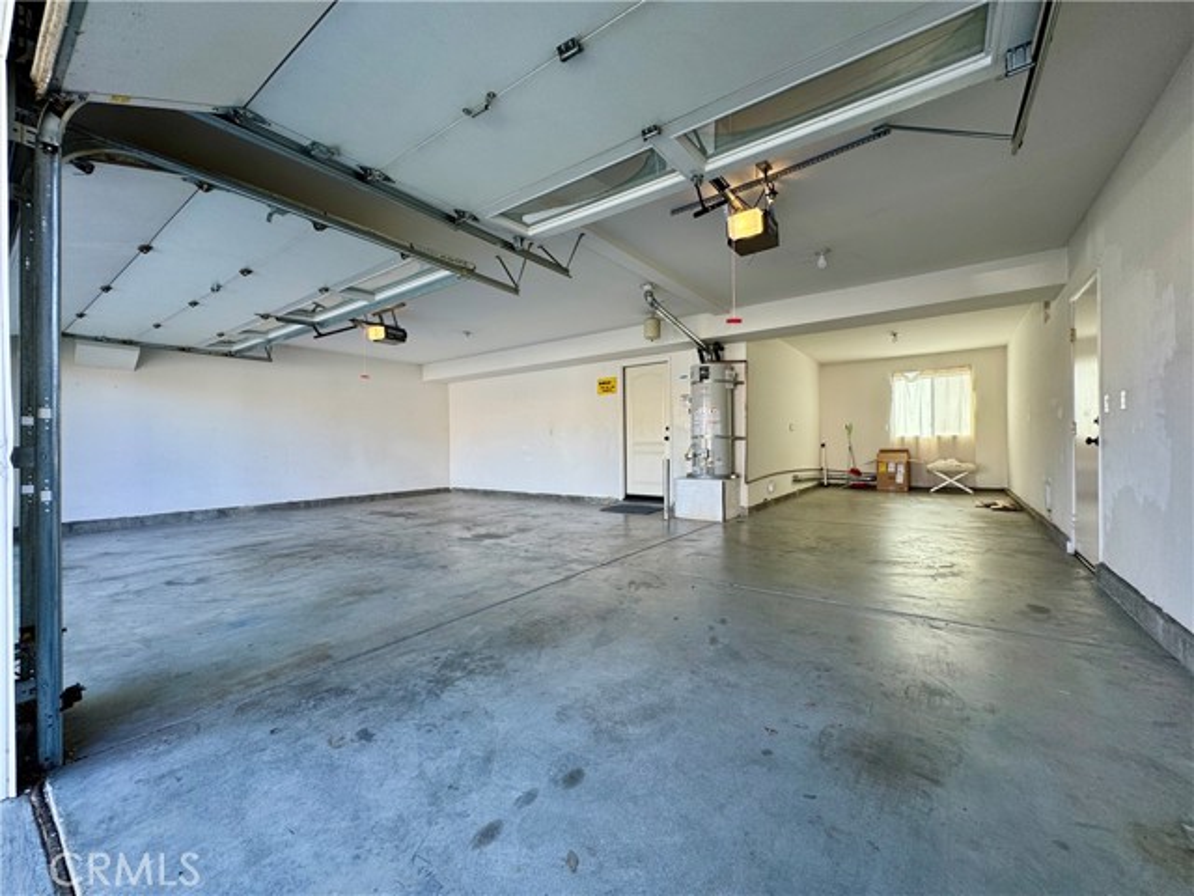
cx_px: 597
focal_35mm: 14
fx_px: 483
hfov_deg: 102.1
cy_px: 448
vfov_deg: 85.7
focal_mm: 2.22
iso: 40
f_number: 2.2
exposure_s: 1/99
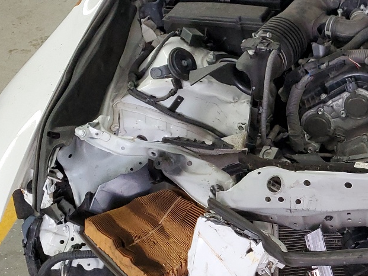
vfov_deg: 21.8
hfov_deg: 25.9
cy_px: 194
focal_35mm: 67
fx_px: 712
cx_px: 439
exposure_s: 1/60.2
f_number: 1.5
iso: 135
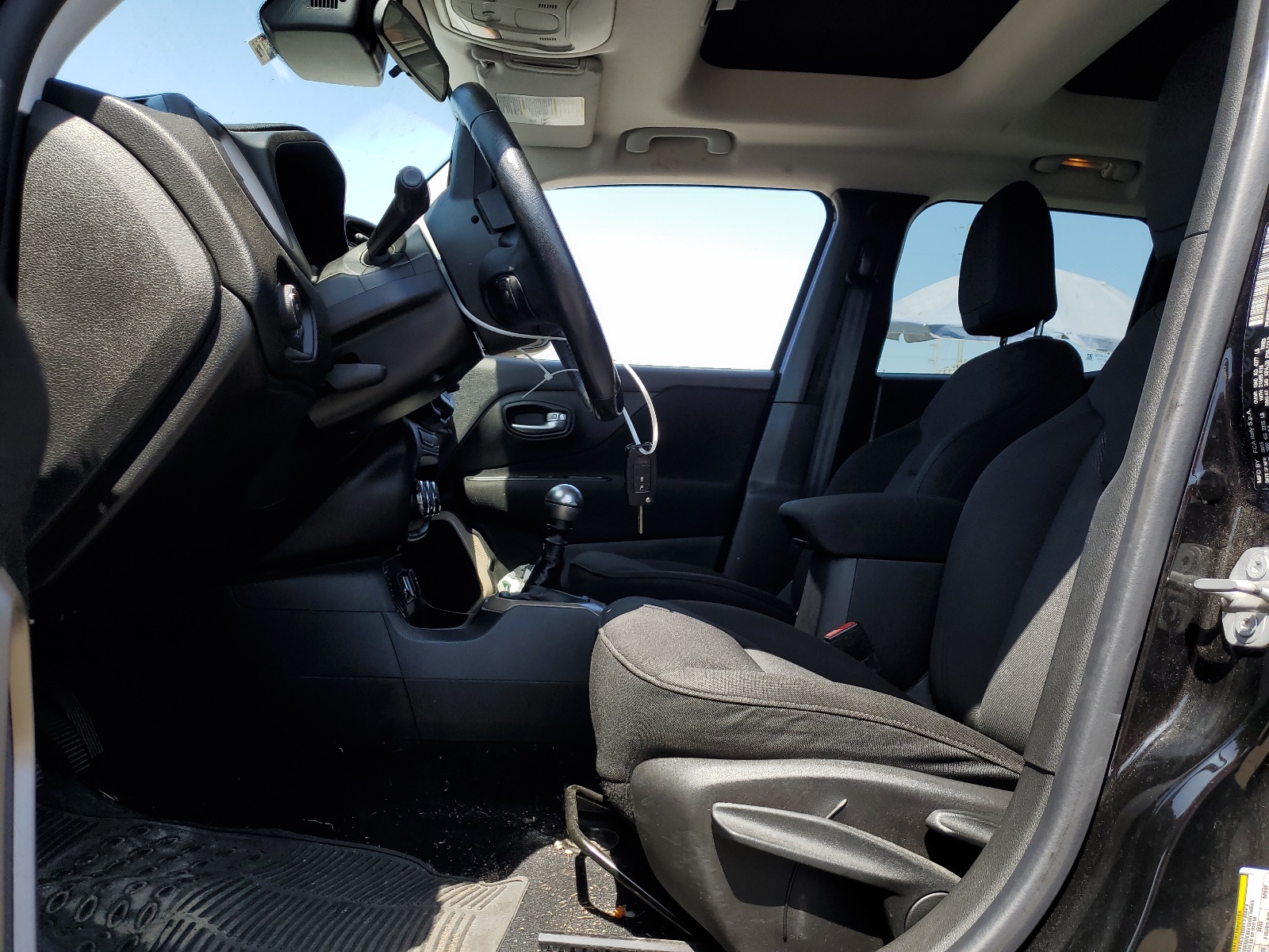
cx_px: 634
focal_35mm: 26
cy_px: 476
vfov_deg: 53.1
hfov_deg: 67.3
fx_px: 953
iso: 50
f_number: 1.5
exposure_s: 1/1000
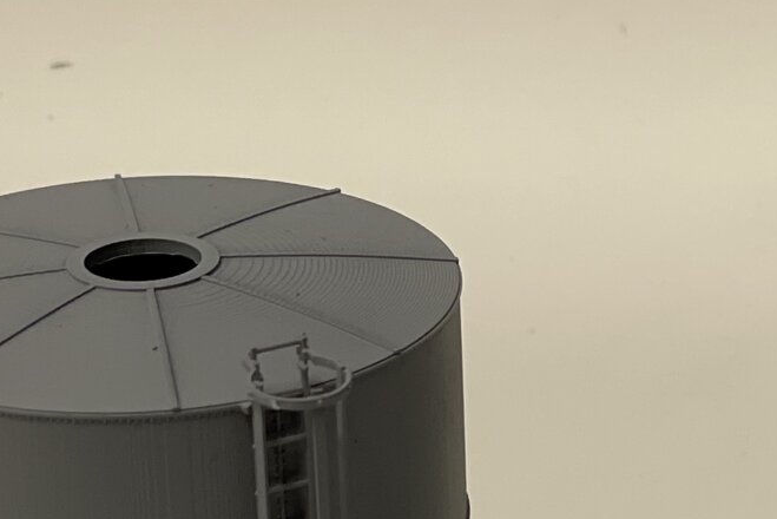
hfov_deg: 9.7
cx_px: 783
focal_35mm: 210
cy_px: 616
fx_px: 4534
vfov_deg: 6.5
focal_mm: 6
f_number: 2
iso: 25
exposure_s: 1/148
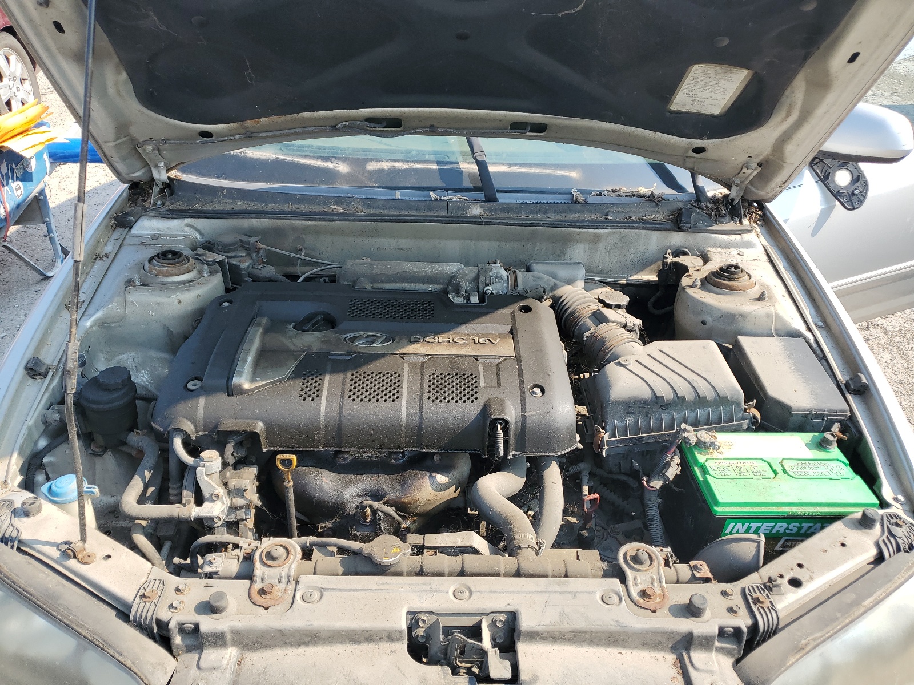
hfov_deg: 67.3
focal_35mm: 26
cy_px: 342
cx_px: 457
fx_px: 687
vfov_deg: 53.1
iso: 50
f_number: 1.5
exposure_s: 1/1000
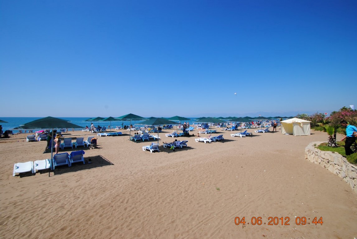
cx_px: 178
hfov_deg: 100.3
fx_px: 149
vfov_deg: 77.5
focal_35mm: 15
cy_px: 120
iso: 100
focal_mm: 10
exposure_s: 1/320
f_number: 9
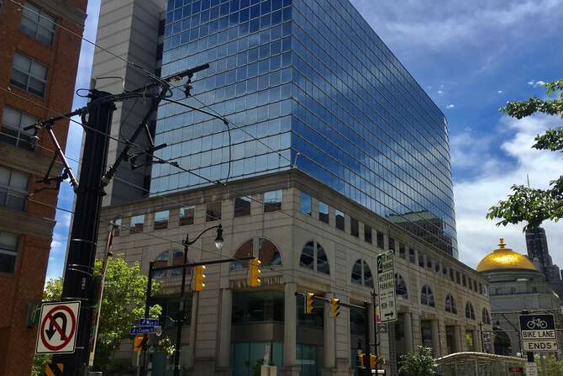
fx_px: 563
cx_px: 303
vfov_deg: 36.9
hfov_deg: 53.1
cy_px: 180
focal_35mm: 36
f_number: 2.2
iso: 25
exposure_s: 1/2331
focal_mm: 4.15
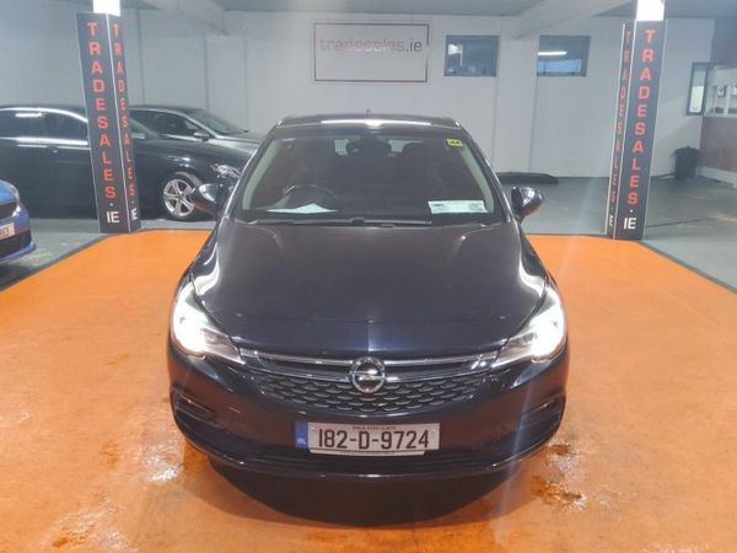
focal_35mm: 26
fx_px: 554
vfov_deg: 53.1
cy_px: 276
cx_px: 368
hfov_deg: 67.3
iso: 320
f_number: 2
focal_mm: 3.08
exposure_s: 1/50
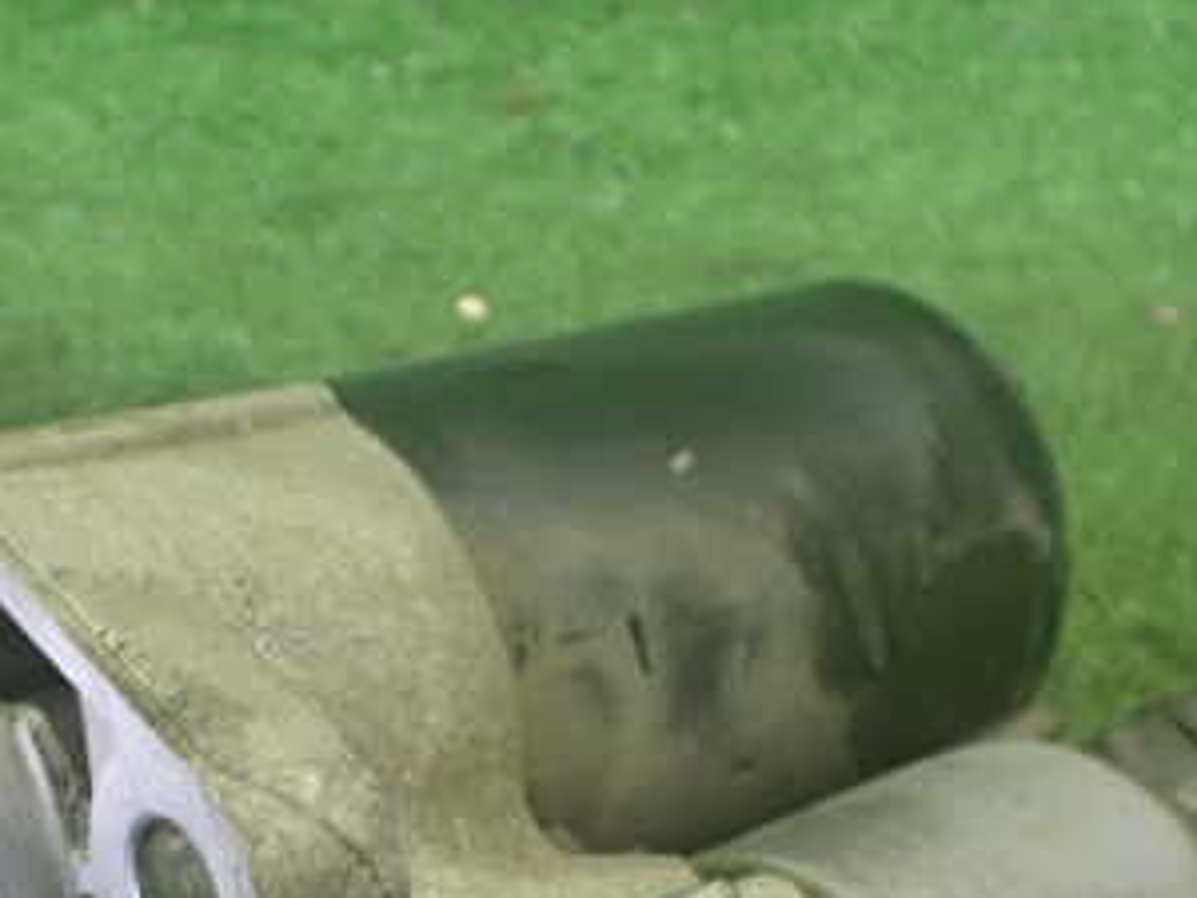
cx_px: 427
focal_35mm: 60
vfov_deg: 23.6
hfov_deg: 32.0
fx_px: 2075
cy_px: 854
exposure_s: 1/30
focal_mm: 5.4
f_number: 2.3
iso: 800
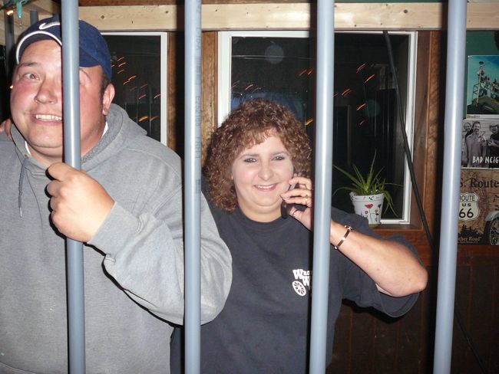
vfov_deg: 40.7
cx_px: 250
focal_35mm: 35
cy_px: 187
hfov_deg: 52.6
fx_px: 505
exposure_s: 1/30
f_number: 2.8
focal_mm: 5.2
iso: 160
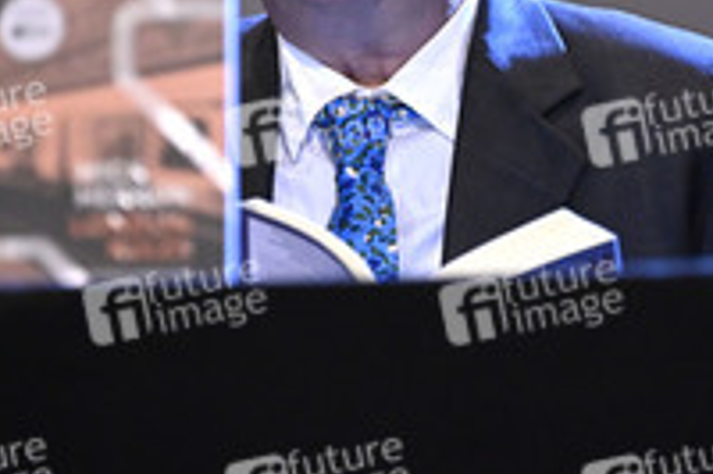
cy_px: 36
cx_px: 223
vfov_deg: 3.0
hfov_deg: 4.6
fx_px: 8925
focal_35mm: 451
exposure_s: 1/320
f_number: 2.8
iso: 2500
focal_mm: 200
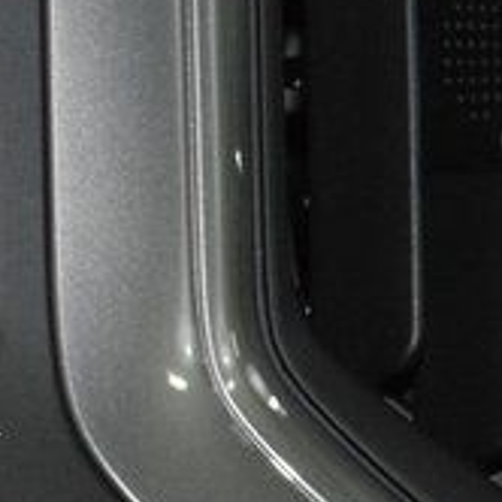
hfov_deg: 3.2
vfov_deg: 3.2
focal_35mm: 549
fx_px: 9007
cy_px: -171
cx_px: -705
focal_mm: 70
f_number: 4.5
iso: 3200
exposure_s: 1/100
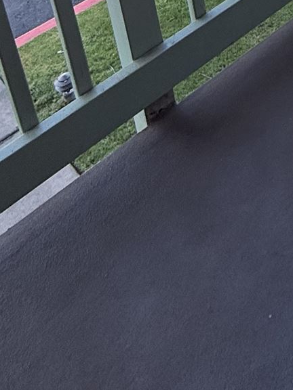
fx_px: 632
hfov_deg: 20.8
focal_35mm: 56
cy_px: -267
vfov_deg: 23.2
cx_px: 477
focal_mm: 2.22
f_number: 2.2
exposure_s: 1/197
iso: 64
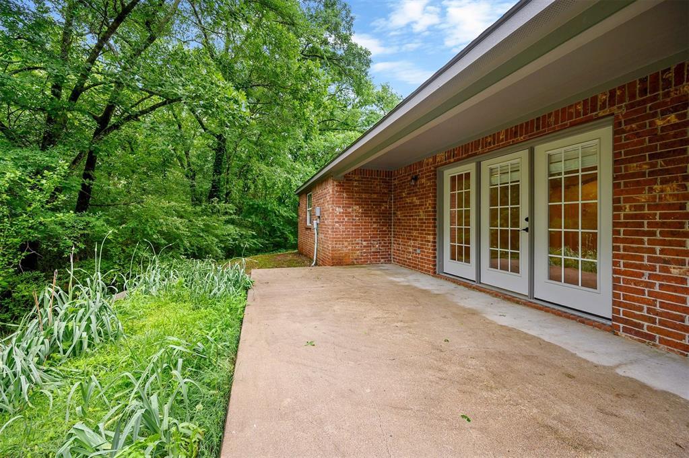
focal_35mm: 14
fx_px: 268
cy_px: 229
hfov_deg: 104.3
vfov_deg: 81.1
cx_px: 344
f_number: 6.3
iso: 320
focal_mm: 14
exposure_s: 1/100
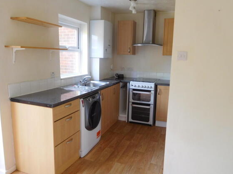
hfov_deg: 67.3
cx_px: 118
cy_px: 87
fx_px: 175
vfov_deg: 53.0
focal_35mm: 26
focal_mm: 4.5
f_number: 3.4
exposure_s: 1/30
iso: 160
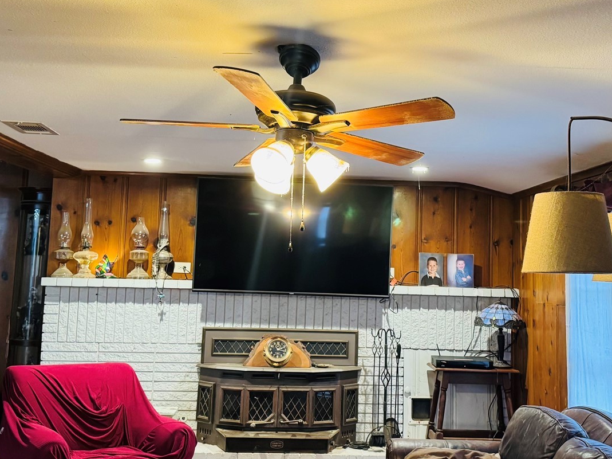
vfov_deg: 31.4
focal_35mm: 46
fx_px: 813
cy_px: 187
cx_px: 336
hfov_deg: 41.2
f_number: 1.78
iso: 500
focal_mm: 6.76
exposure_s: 1/60
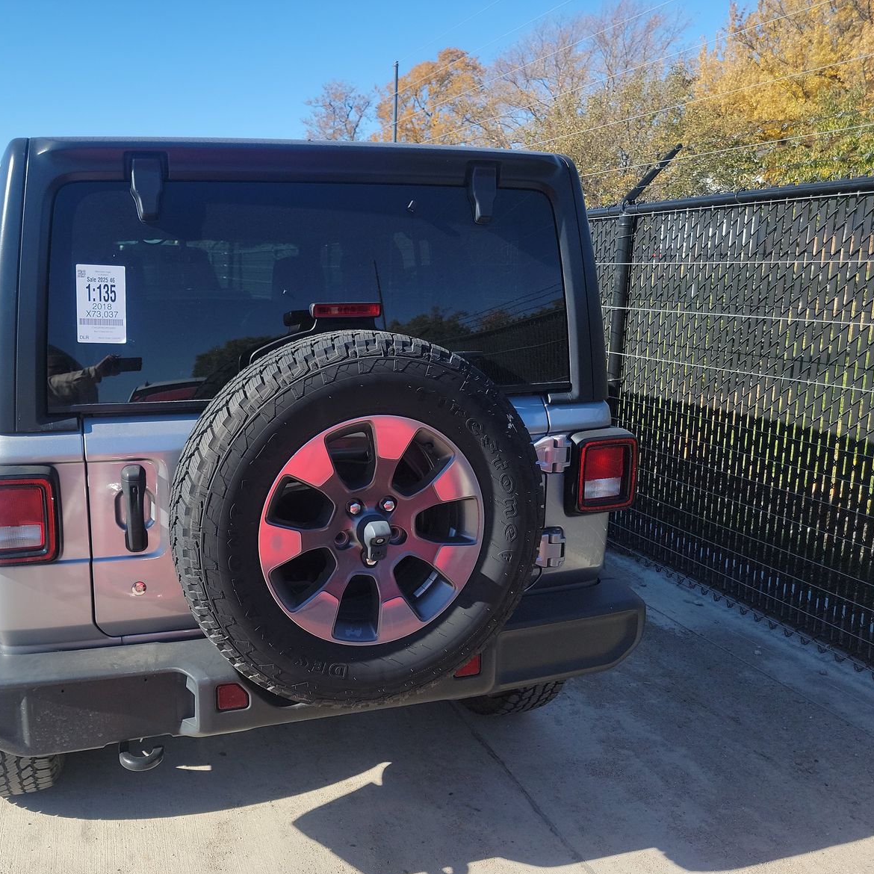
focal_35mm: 29
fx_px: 828
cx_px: 279
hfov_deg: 54.3
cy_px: 447
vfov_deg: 55.6
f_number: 1.8
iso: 50
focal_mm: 6.7
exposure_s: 1/514
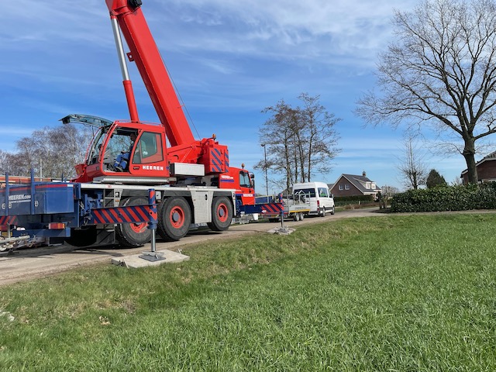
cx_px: 248
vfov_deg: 53.1
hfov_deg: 67.3
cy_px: 186
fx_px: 373
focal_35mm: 26
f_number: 1.6
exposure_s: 1/2882
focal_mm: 4.2
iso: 32
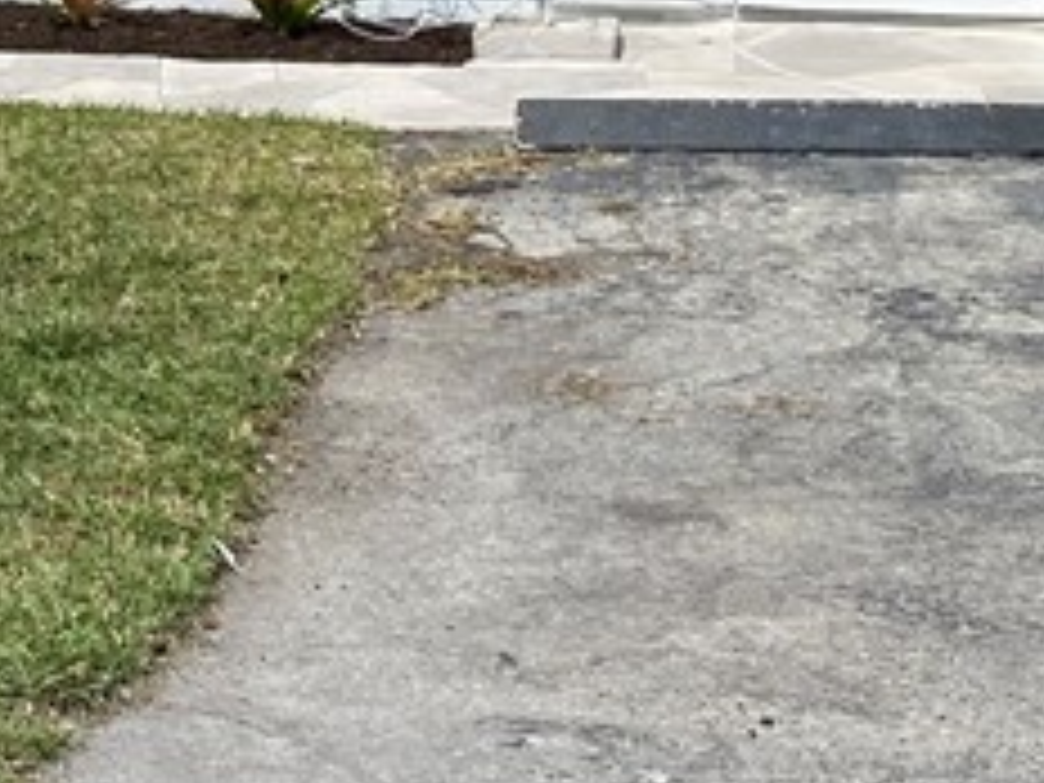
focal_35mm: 115
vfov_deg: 12.6
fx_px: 3468
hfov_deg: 15.7
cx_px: -531
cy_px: -162
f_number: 1.8
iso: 32
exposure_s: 1/3610
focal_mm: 4.25
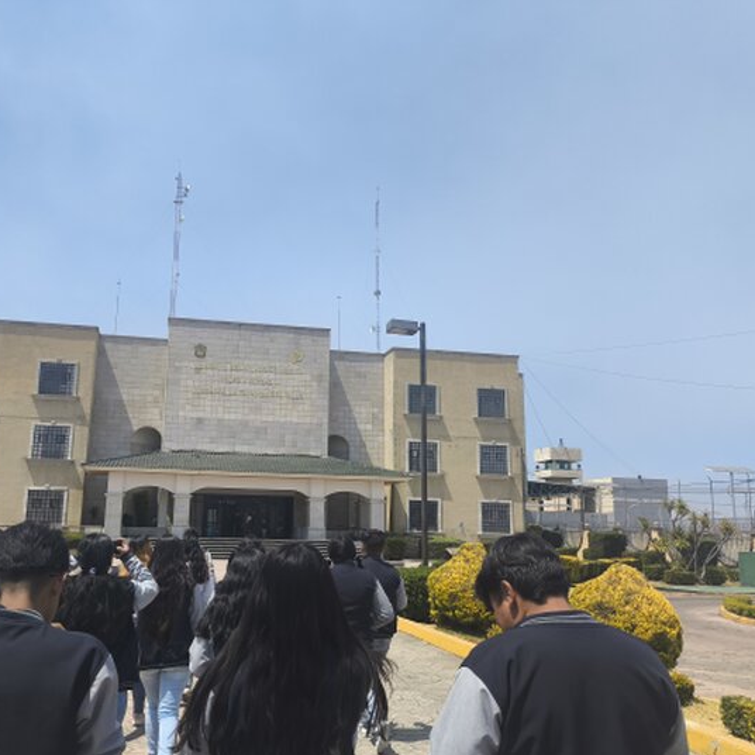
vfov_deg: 54.0
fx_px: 740
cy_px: 382
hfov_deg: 53.8
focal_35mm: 30
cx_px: 313
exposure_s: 1/1099
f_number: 1.7
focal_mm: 4.71
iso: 50
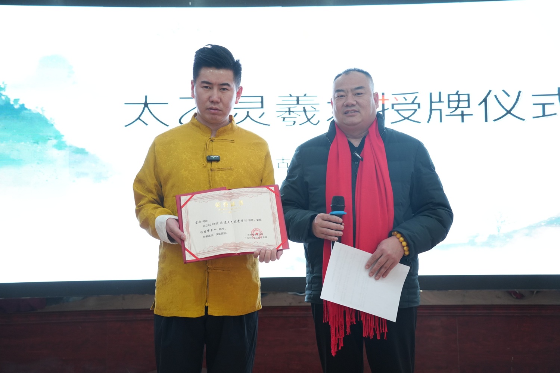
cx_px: 280
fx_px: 653
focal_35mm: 42
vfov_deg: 31.9
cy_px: 186
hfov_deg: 46.4
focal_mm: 42
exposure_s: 1/100
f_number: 3.2
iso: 1600
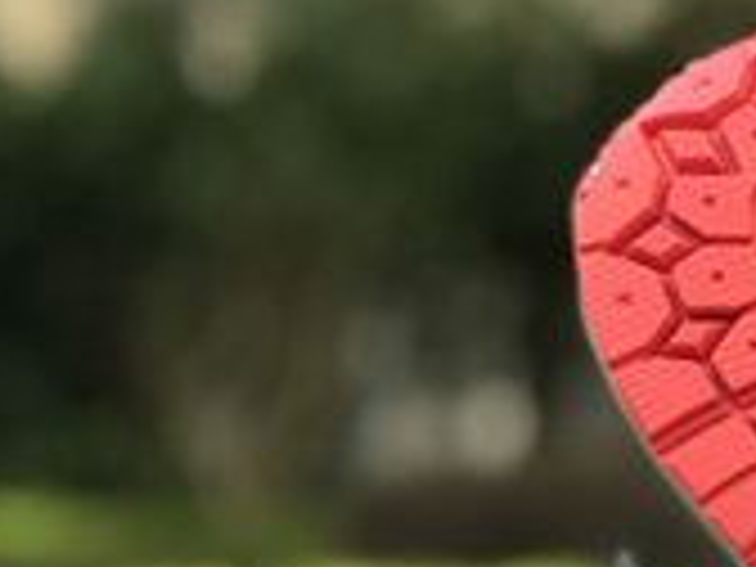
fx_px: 4455
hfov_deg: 9.4
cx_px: 1107
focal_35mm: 204
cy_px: 814
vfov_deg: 7.2
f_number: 2.8
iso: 20
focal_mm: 6.6
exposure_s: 1/100
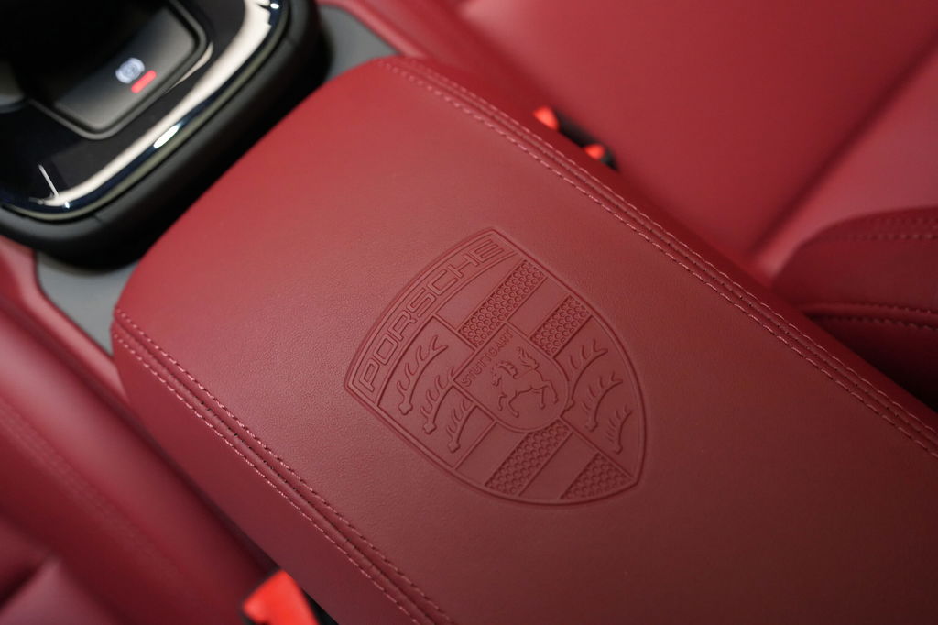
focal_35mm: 35
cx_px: 469
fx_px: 912
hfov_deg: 54.4
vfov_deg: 37.8
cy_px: 312
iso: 5000
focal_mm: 35
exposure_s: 1/40
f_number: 4
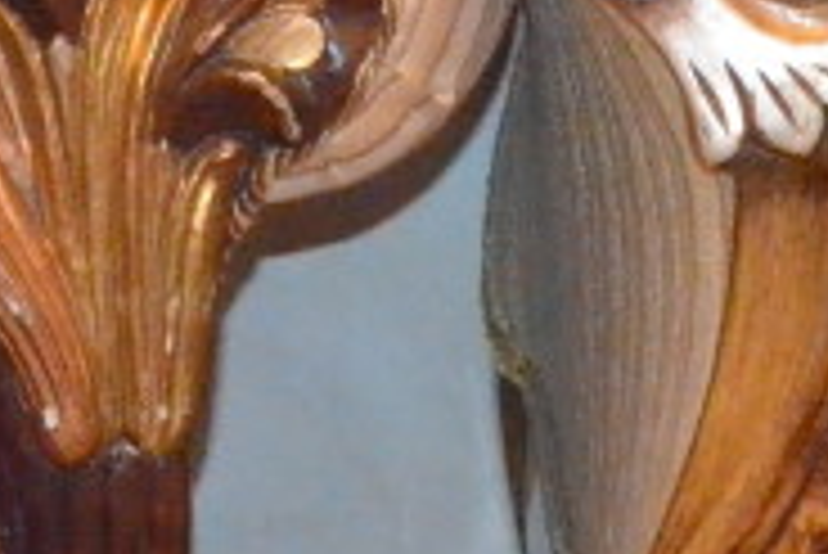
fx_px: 6716
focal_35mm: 292
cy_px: -565
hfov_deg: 7.1
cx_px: 446
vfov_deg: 4.6
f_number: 10
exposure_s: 1/160
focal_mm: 35
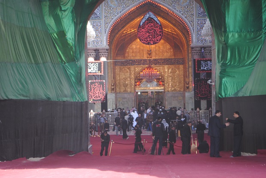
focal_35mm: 82
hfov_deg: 24.6
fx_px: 610
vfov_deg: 16.6
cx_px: 133
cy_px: 89
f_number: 5.6
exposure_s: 1/50
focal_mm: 55
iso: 200
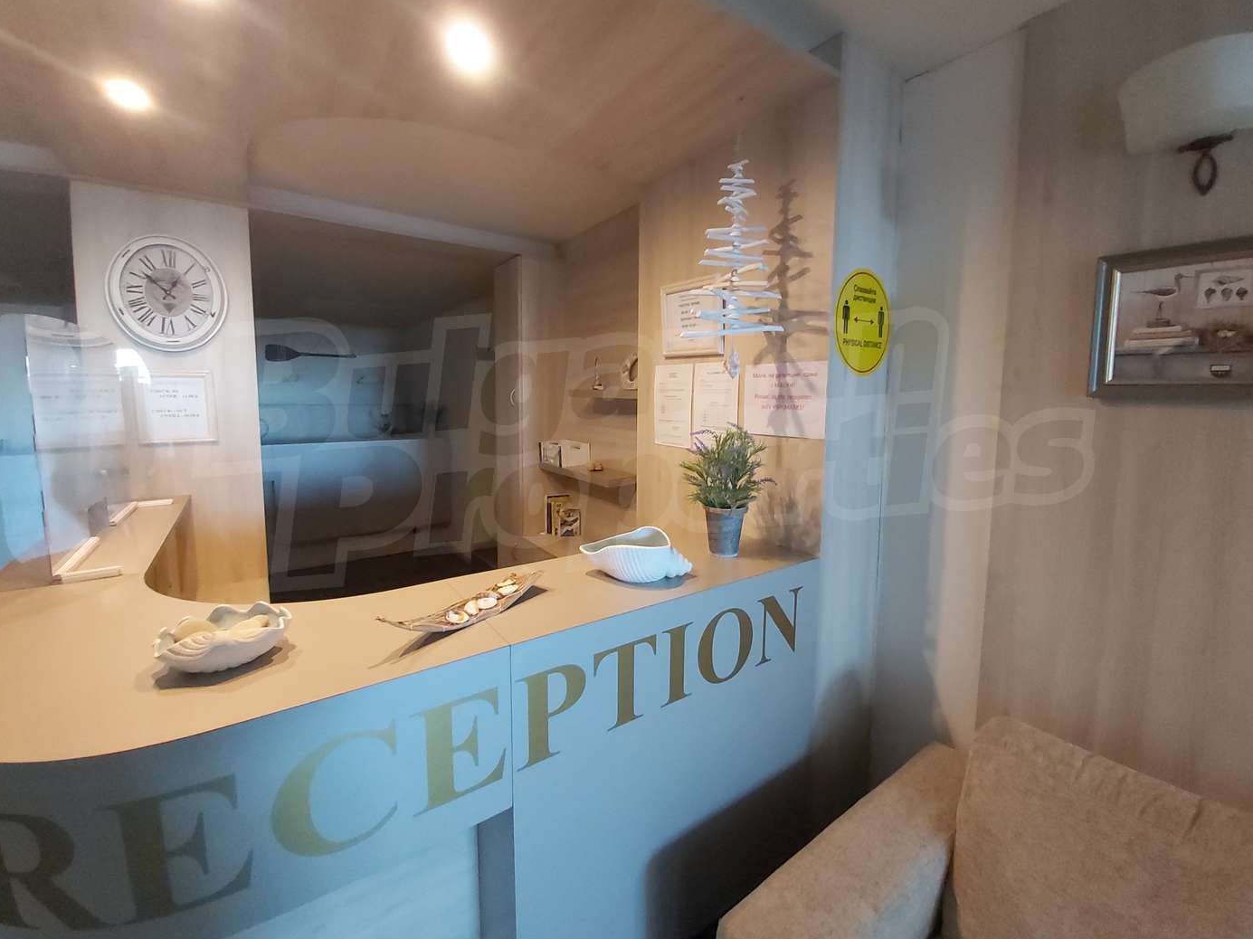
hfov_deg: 106.2
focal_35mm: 13
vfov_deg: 89.8
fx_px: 470
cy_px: 441
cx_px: 643
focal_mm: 1.42
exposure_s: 1/25
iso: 200
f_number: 2.2
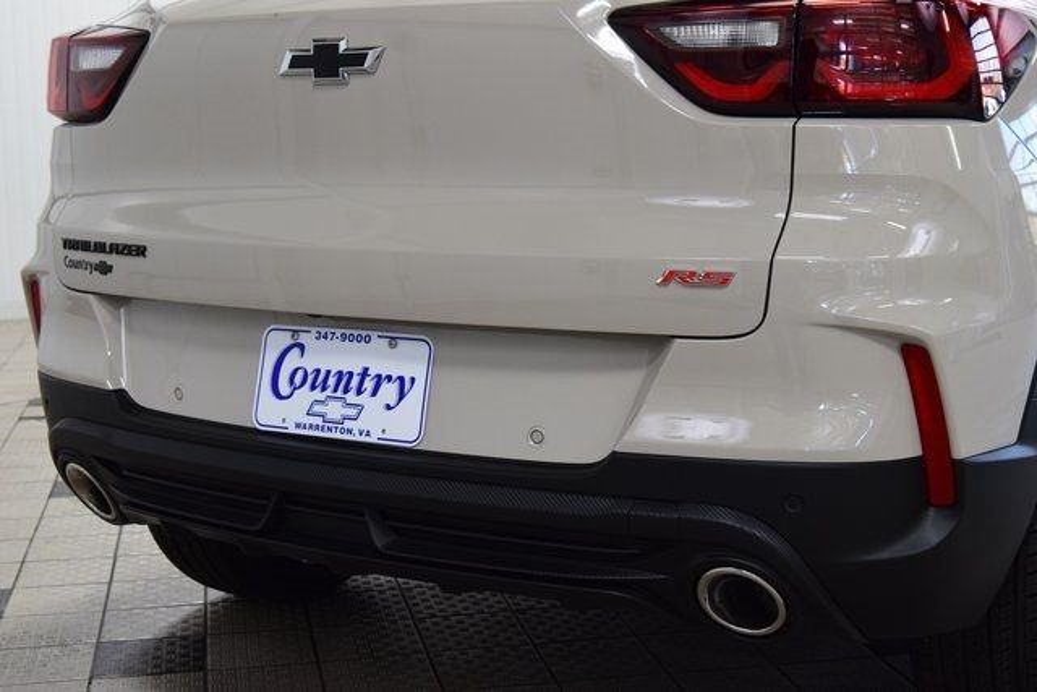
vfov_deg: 25.1
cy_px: 346
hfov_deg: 36.9
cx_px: 518
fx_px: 1556
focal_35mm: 54
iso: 1600
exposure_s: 1/60
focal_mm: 36
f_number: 6.3
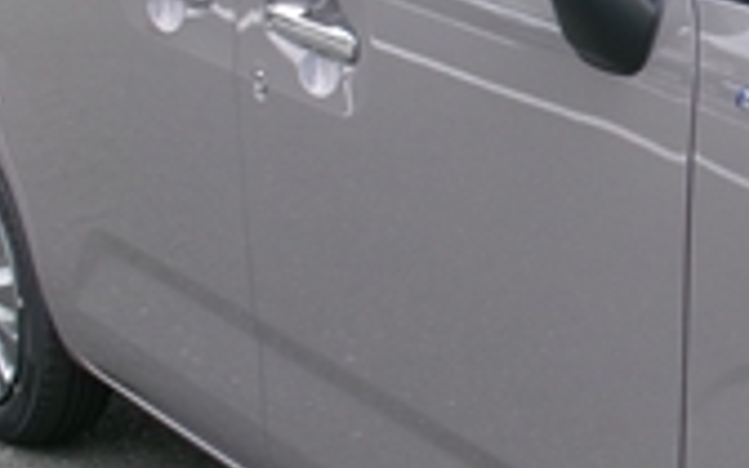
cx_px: 887
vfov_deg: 11.6
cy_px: 259
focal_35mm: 113
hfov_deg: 17.6
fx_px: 2307
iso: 100
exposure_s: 1/220
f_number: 3.9
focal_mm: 5.1
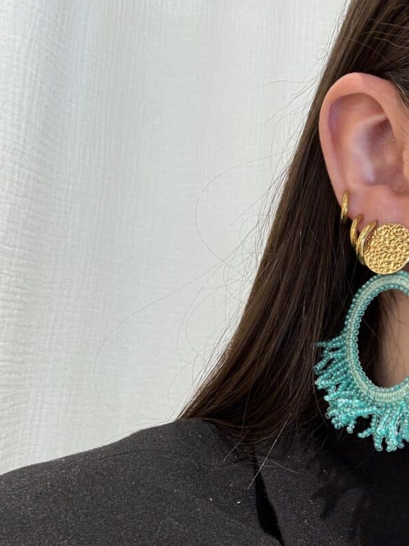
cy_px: 301
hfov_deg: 37.6
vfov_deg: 48.9
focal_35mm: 38
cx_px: 245
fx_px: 599
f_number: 1.9
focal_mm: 2.69
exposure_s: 1/50
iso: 40
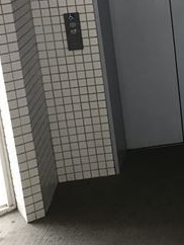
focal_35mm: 74
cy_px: 25
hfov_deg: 17.8
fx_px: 524
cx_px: 277
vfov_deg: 25.5
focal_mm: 3.99
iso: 32
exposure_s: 1/33
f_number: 1.8
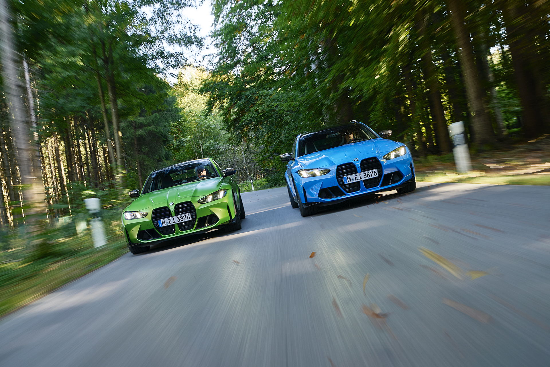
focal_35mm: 39
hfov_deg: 49.6
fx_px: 596
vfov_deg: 34.2
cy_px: 184
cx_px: 275
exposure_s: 1/15
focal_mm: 39
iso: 100
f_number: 5.6
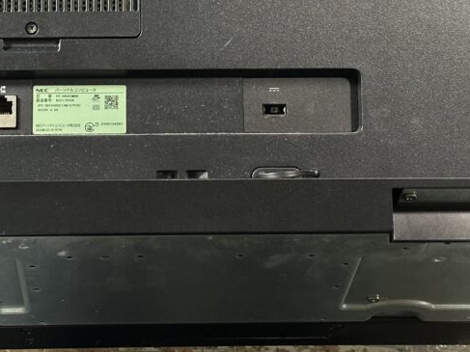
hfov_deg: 19.4
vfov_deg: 14.4
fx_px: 1371
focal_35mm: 101
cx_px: 180
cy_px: -14
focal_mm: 6.86
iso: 500
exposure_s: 1/25
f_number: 1.78
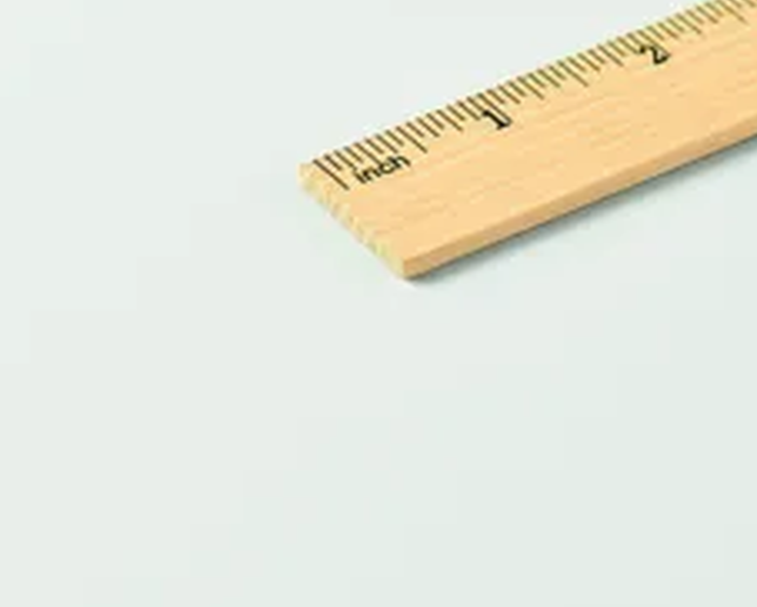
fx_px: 4866
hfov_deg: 8.9
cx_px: 437
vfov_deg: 7.1
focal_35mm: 217
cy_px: 172
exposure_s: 1/125
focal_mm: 105
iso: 100
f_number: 11
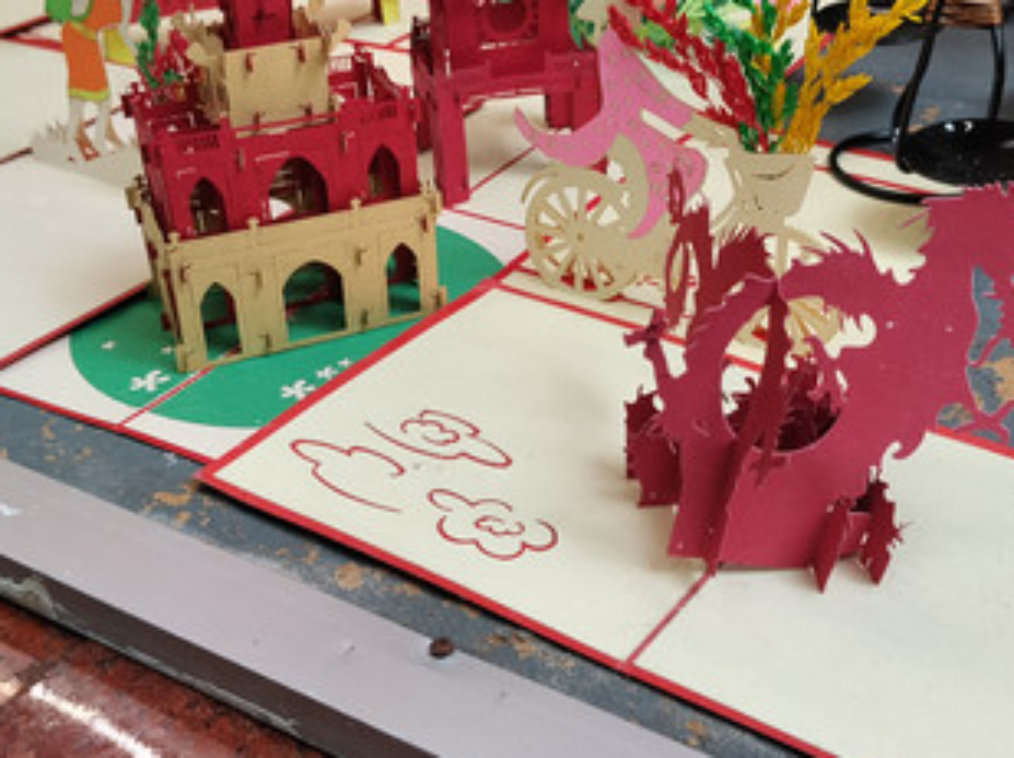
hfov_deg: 40.4
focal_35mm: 47
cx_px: 571
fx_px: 1375
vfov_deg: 30.8
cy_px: 317
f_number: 1.8
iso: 80
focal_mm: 4.22
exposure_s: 1/100
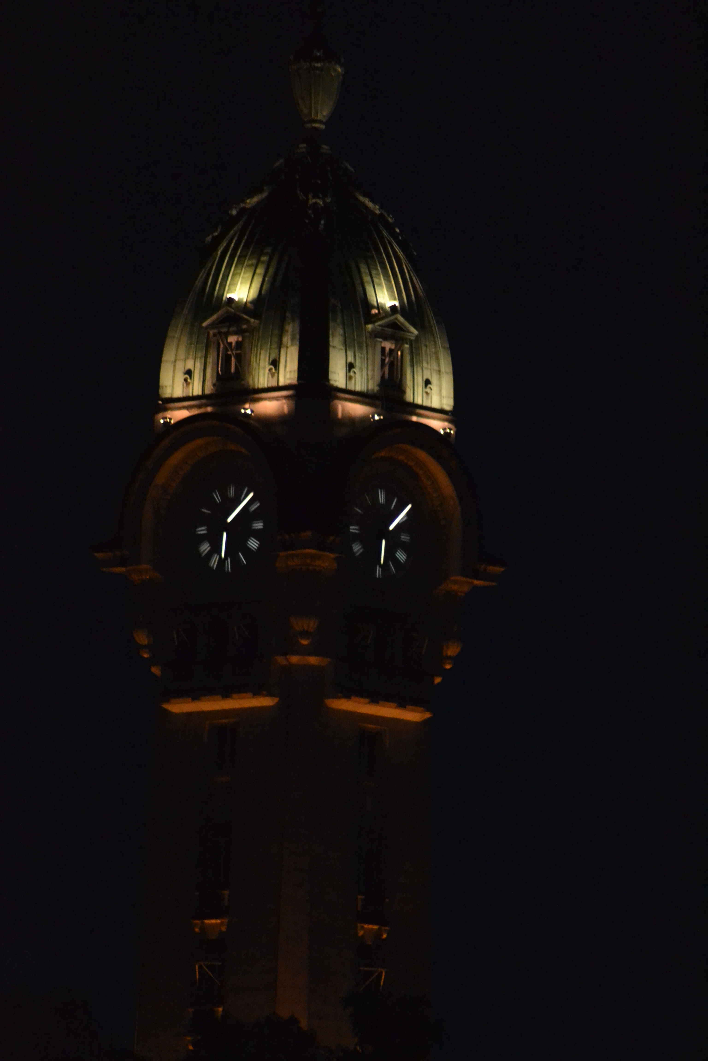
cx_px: 354
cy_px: 530
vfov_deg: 8.9
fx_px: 6858
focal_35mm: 232
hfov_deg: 5.9
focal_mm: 155
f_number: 4.5
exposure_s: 1/60
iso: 3200
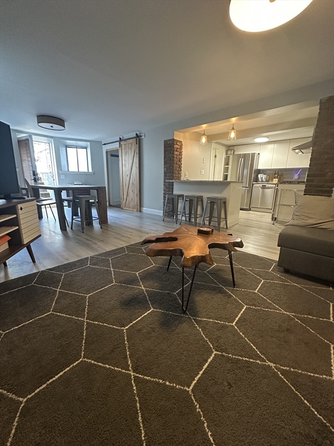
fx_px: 180
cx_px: 167
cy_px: 223
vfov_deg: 102.1
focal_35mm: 14
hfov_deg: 85.7
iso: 640
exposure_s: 1/60
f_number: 2.2
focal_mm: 2.22
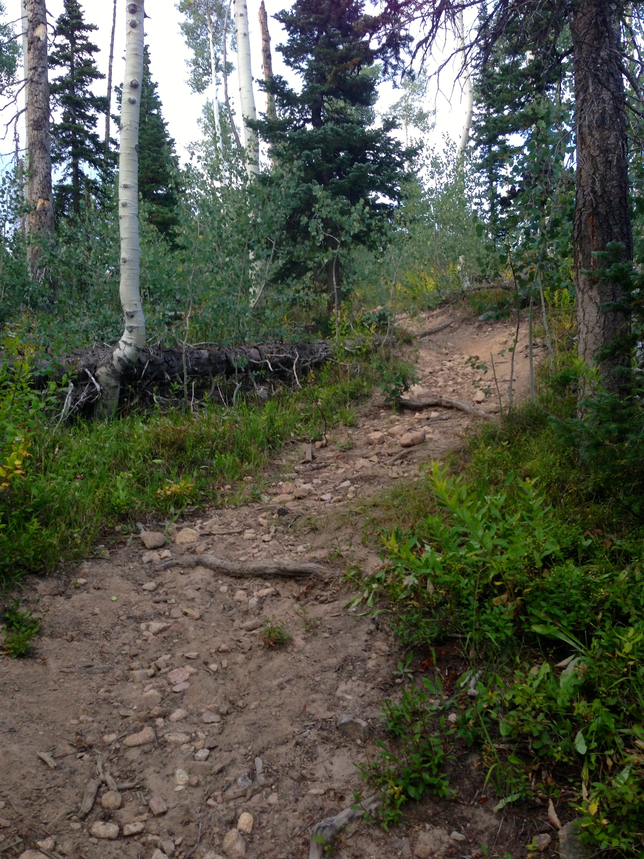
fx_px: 819
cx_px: 322
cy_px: 430
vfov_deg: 55.4
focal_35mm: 33
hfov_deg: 42.9
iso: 80
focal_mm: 4.13
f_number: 2.4
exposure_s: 1/120
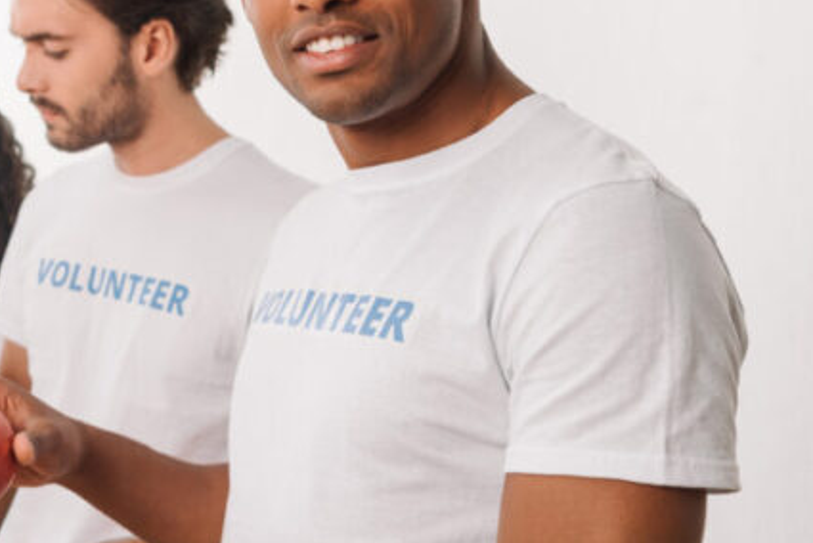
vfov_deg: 19.5
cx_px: 55
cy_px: 266
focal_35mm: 70
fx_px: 1582
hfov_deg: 27.6
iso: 160
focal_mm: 35
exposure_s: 1/200
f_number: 4
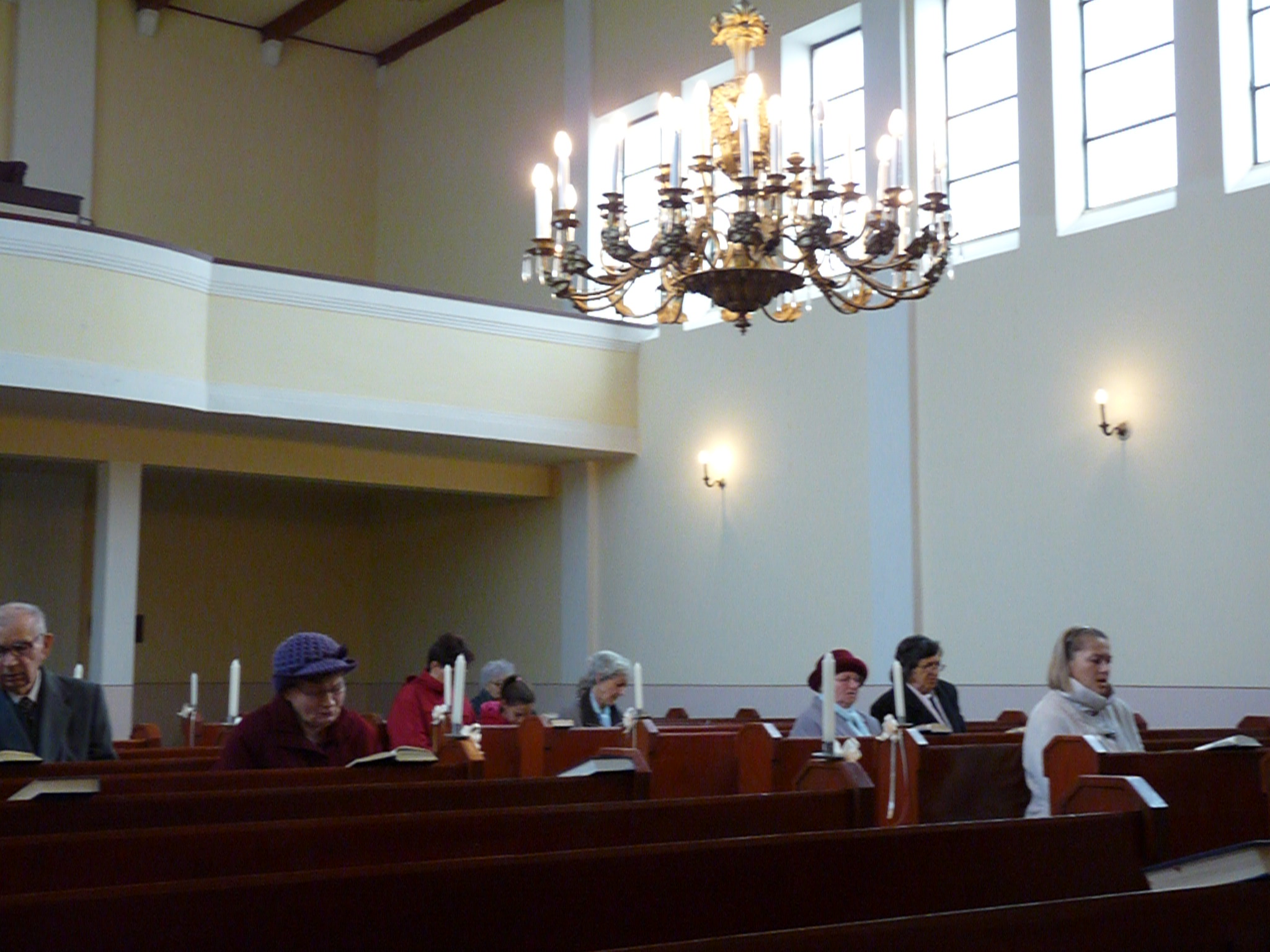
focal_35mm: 48
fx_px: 1761
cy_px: 476
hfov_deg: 39.7
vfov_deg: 30.3
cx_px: 635
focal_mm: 8.5
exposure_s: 1/60
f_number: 3.2
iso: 800
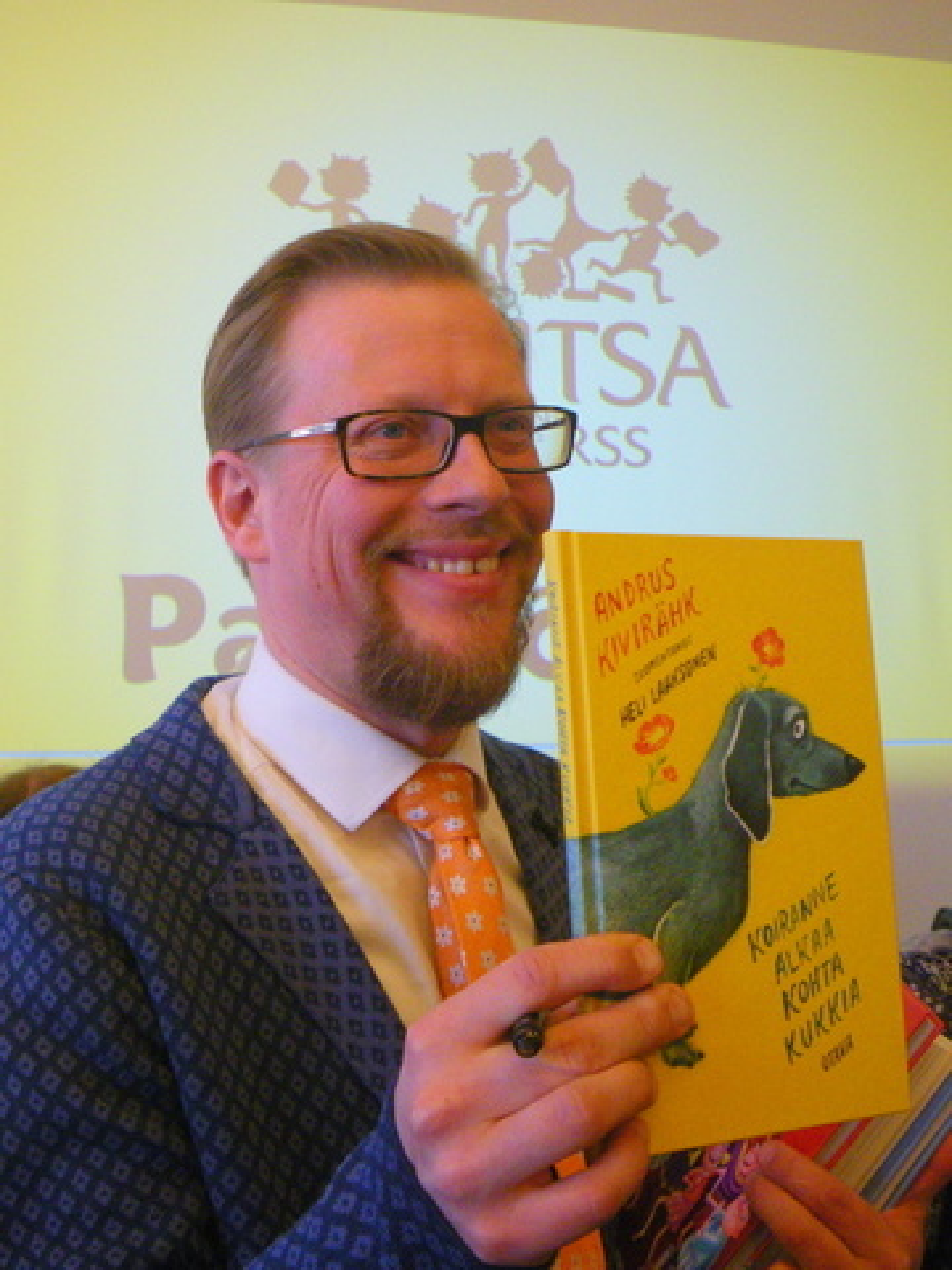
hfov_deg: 49.7
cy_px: 635
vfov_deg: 63.4
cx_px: 476
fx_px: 1027
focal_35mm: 28
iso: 250
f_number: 3.5
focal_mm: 5
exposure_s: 1/50
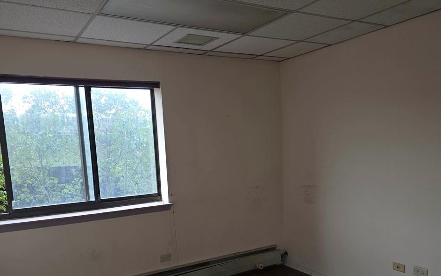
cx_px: 223
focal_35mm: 31
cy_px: 197
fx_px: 373
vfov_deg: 39.8
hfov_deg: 61.2
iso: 25
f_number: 1.7
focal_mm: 6.3
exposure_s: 1/60
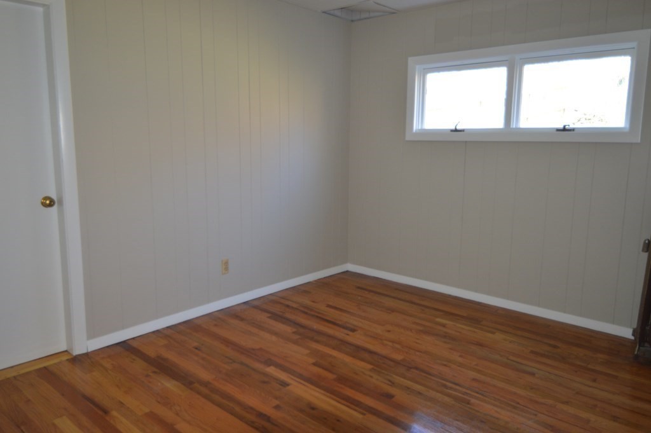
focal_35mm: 26
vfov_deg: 50.3
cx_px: 326
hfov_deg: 70.5
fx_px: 461
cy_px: 216
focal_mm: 17
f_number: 4
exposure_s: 1/60
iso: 400
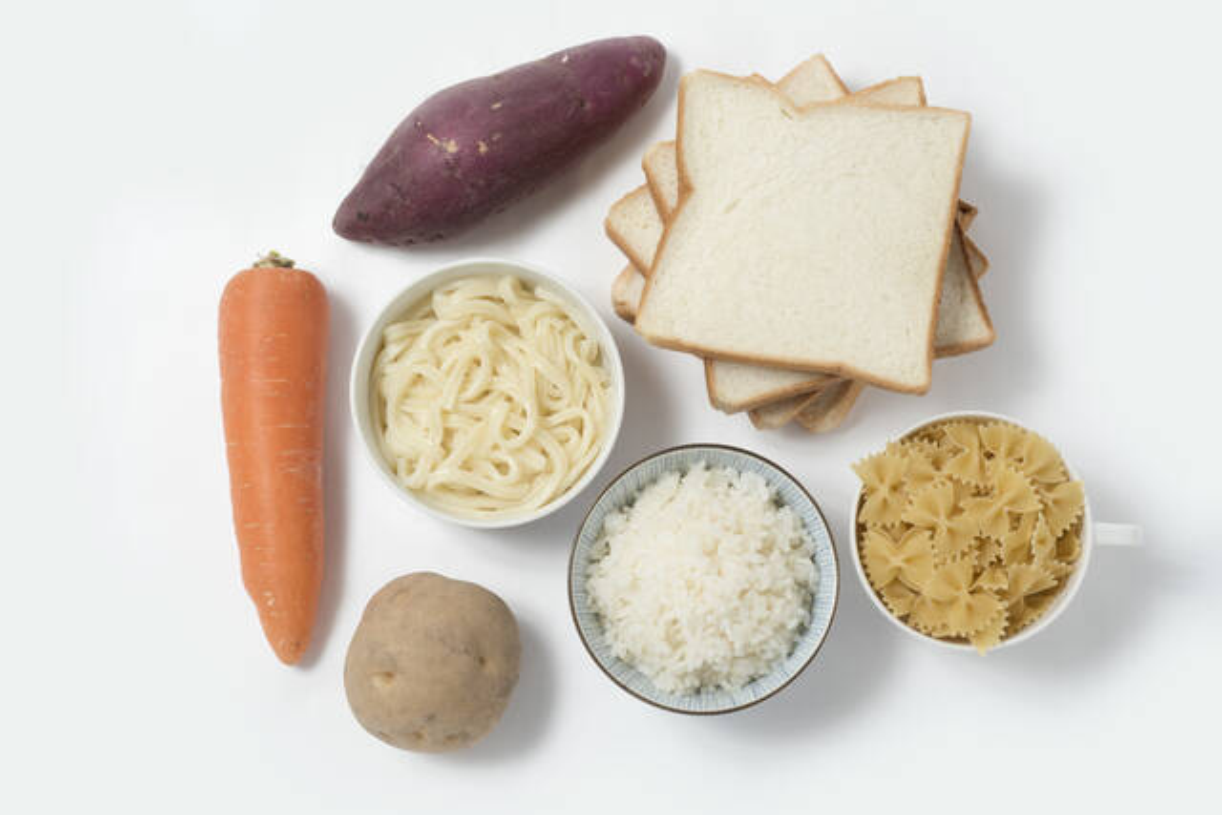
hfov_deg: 33.4
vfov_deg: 22.6
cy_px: 408
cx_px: 611
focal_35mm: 60
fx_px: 2037
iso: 400
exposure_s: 1/125
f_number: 22
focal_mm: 60
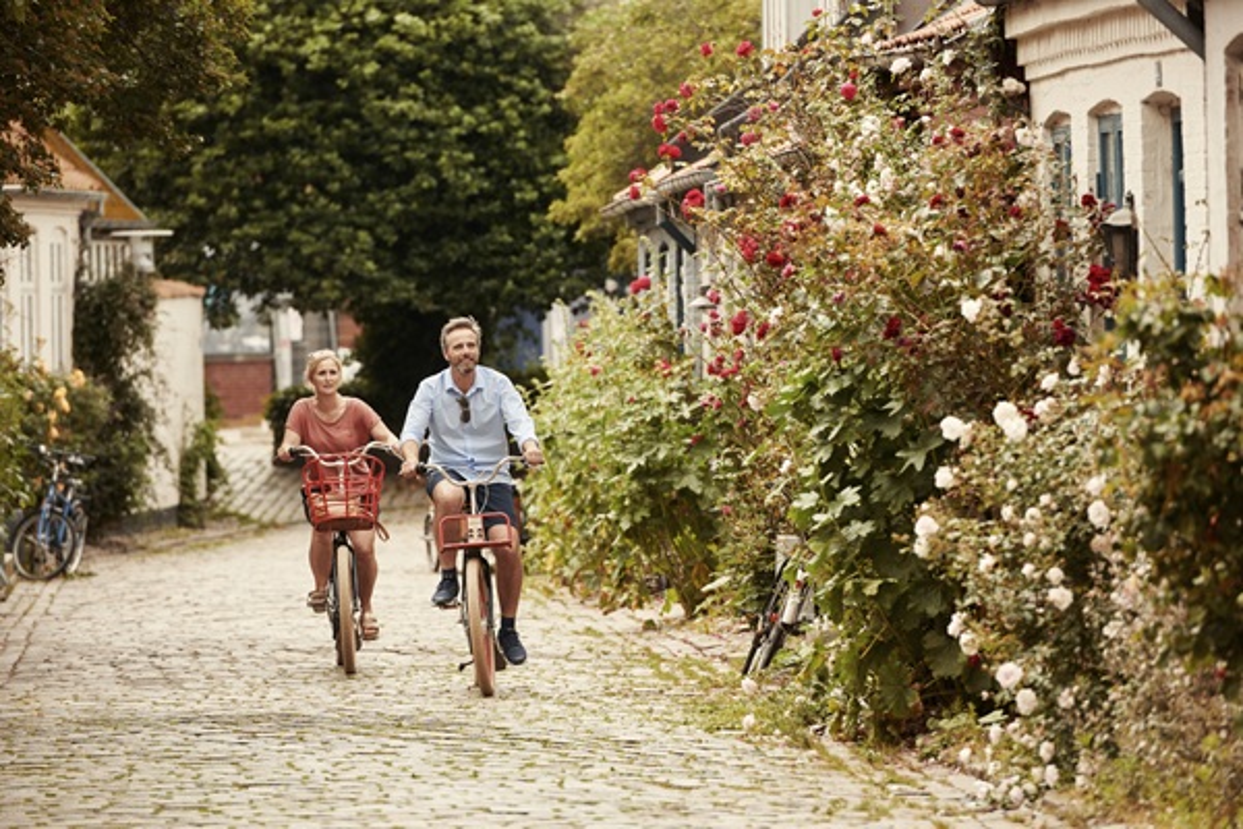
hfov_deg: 10.3
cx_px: 622
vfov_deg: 6.9
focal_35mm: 200
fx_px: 6905
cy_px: 414
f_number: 5
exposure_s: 1/1000
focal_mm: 200
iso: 400
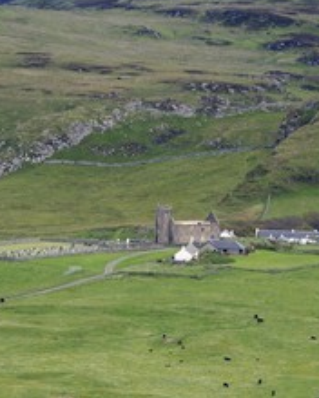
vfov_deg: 5.4
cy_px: 148
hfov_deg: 4.3
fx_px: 4237
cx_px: 194
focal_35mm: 359
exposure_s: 1/800
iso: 400
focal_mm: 200
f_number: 7.1
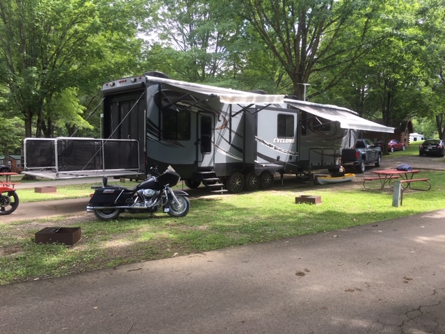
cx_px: 222
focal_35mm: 29
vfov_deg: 48.2
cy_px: 167
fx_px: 373
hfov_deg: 61.7
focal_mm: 4.15
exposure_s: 1/120
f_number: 2.2
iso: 25
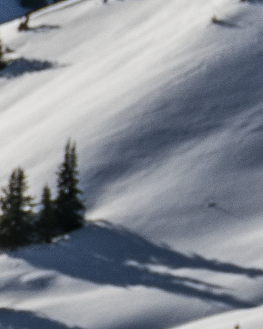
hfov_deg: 3.4
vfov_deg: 4.3
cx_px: -680
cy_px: 422
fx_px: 4339
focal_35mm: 446
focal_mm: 40
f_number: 2.8
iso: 200
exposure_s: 1/8000
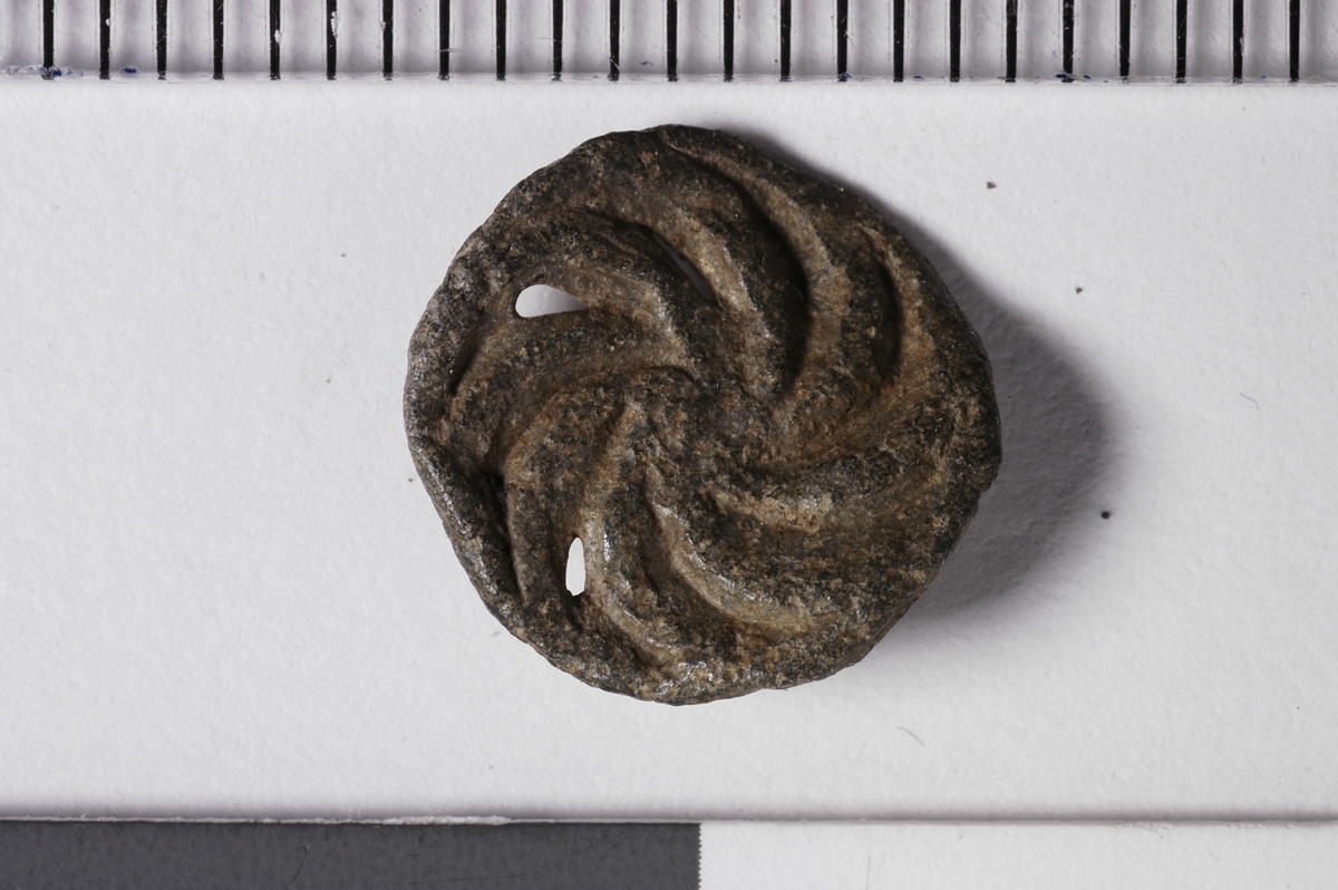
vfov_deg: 16.5
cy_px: 445
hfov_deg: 24.6
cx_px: 669
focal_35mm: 82
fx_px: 3064
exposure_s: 1/100
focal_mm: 55
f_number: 32
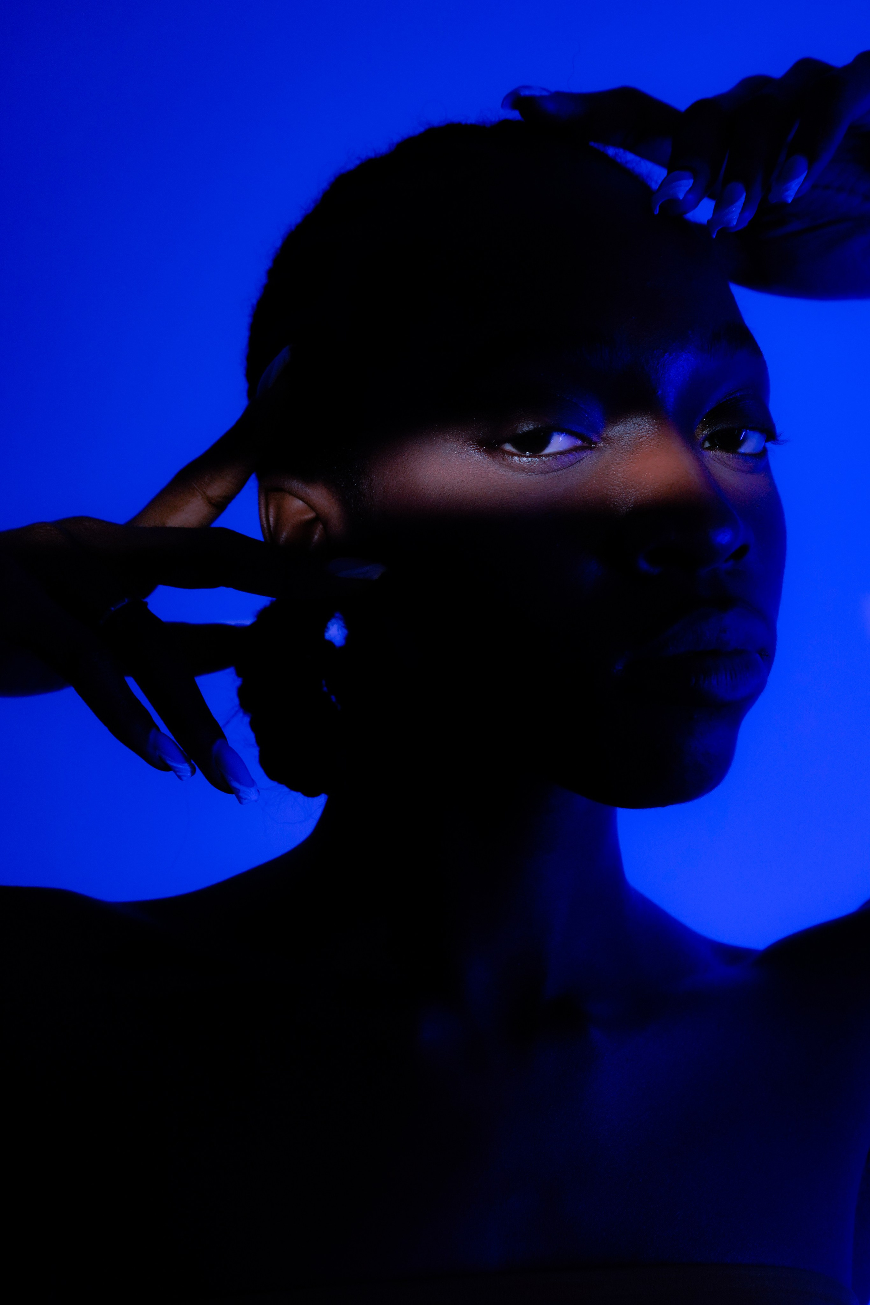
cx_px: 435
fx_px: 1268
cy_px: 652
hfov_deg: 37.9
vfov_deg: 54.4
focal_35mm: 35
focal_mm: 35
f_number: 6.3
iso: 800
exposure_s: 1/160
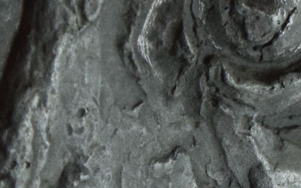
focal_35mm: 576
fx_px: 4729
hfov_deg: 3.6
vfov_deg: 2.3
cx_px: 275
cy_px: 217
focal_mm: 55
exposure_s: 1/125
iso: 800
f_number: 5.6
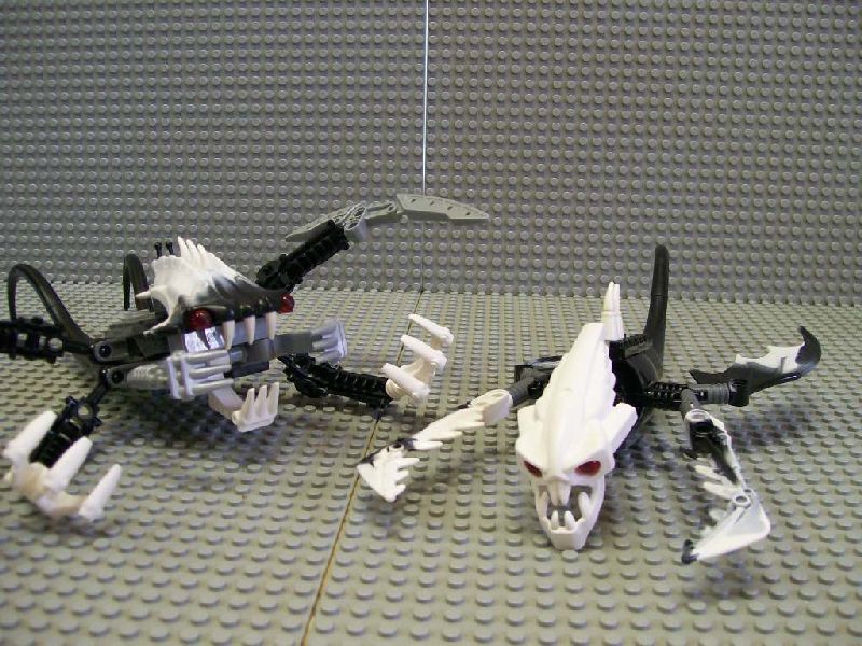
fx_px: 896
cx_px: 431
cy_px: 323
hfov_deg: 51.4
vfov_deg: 39.7
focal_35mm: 36
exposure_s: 1/32
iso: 147
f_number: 2.7
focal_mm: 6
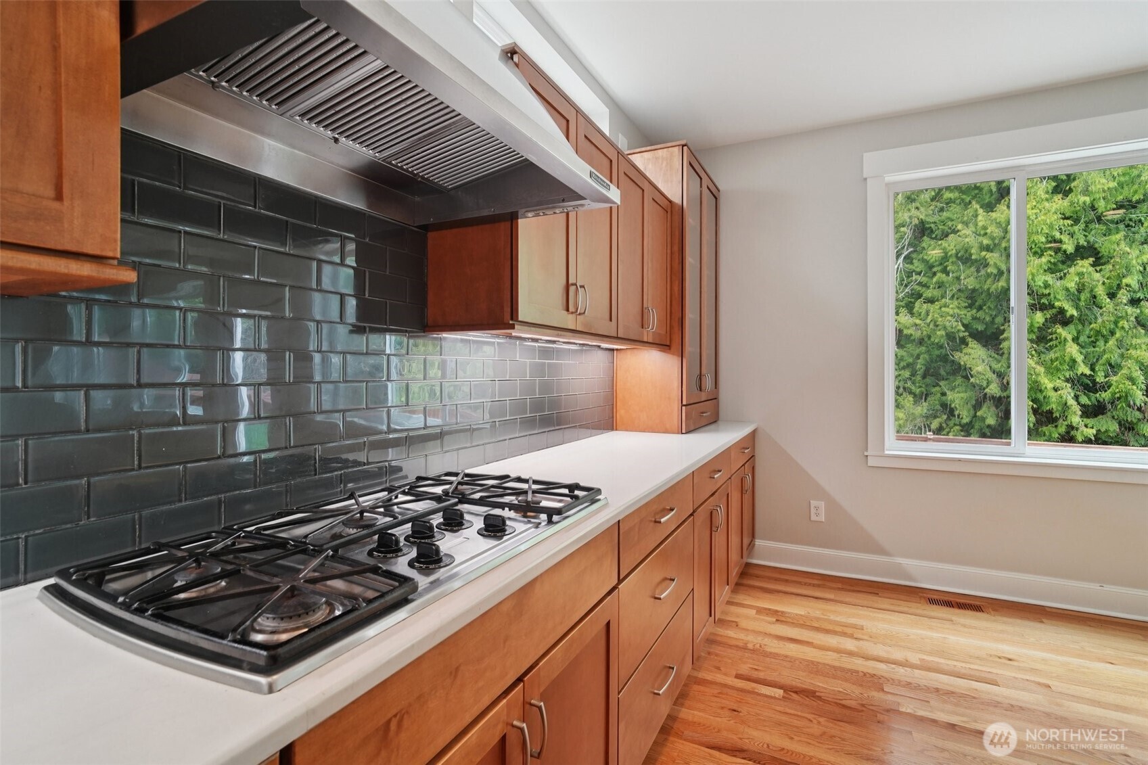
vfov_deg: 73.7
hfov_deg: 96.7
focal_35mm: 16
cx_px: 574
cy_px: 382
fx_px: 510
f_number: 8
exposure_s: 1/25
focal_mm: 16
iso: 1600
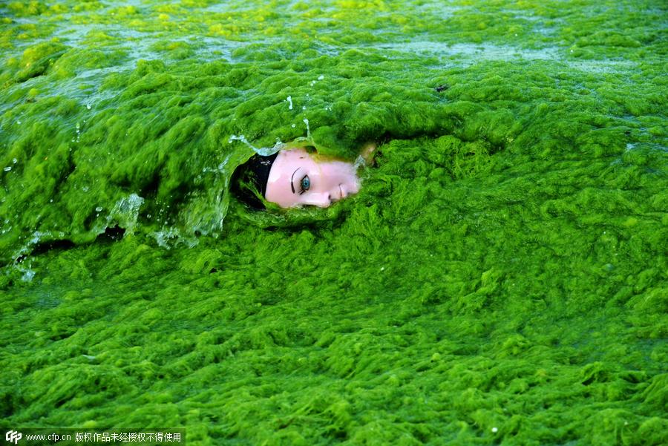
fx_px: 3713
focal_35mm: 200
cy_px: 223
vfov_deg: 6.9
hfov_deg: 10.3
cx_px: 334
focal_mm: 200
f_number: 10
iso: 800
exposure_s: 1/400
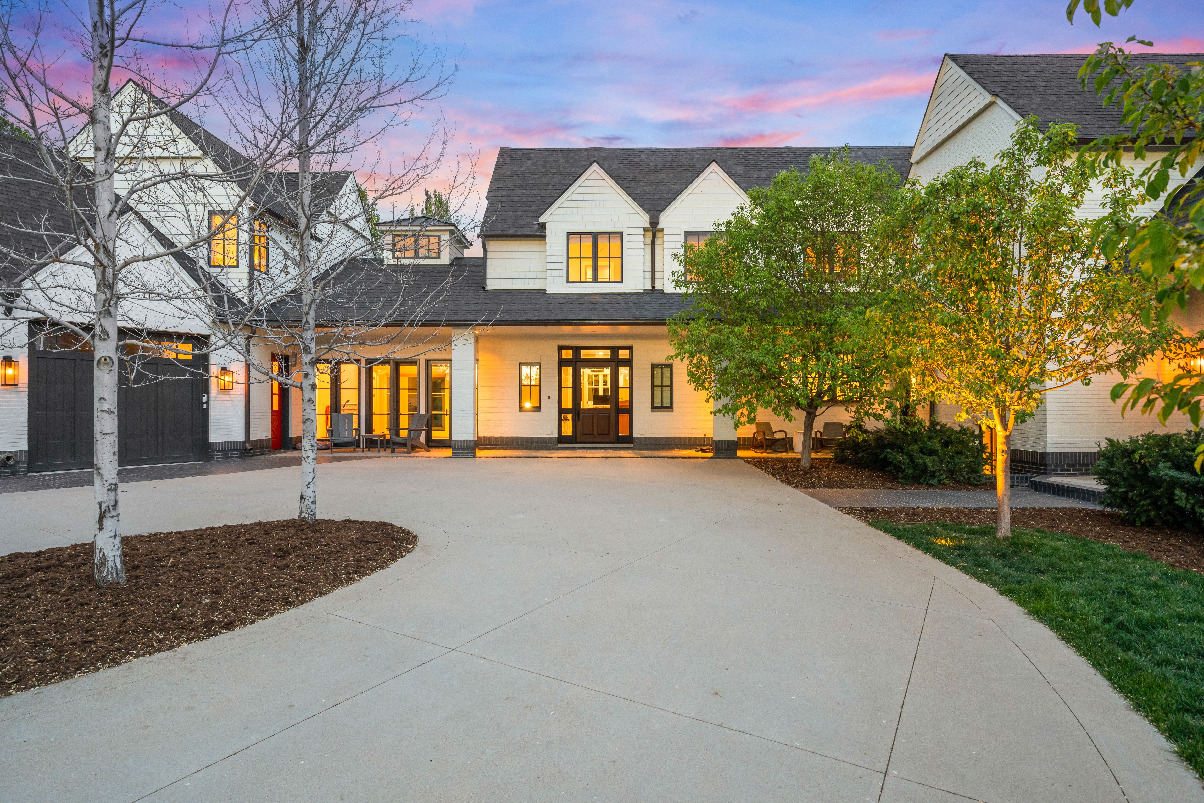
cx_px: 602
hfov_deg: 90.0
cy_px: 402
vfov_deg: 67.4
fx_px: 602
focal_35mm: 18
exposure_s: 1/10
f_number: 8
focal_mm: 18
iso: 500
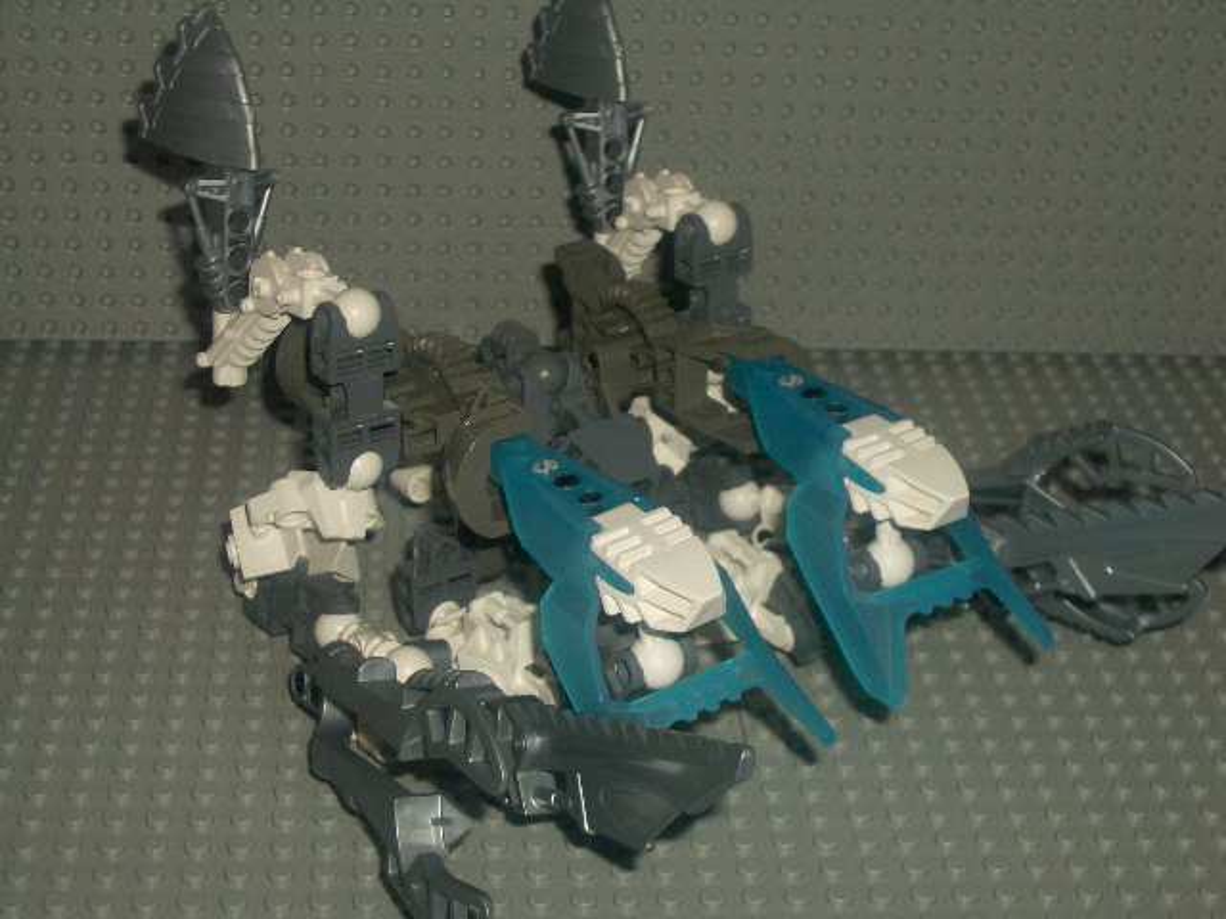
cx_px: 613
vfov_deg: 23.7
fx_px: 2196
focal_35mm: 62
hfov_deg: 31.2
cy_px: 460
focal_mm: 10.2
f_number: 3.5
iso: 100
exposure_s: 1/60
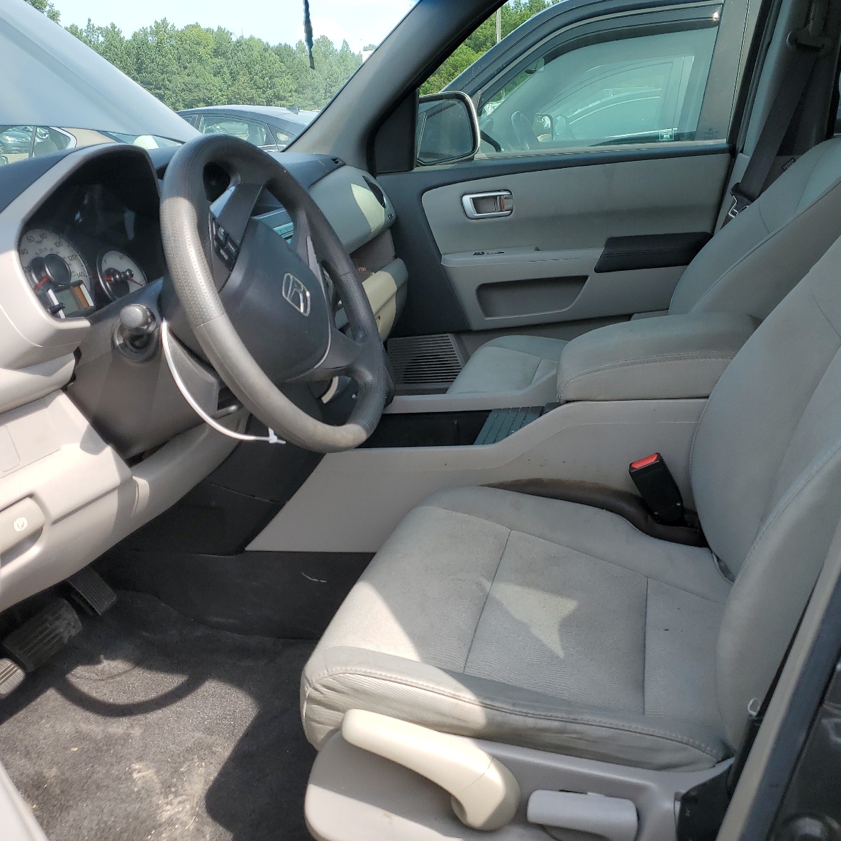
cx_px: 462
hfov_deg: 52.4
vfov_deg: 52.5
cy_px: 424
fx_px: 852
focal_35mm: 31
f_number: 1.5
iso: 50
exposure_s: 1/769
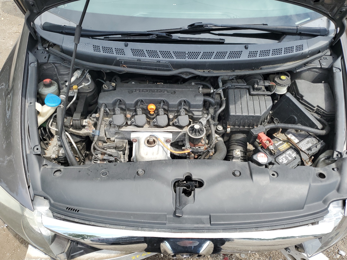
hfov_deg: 67.3
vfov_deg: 53.1
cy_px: 130
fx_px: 261
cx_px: 174
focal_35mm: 26
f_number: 1.5
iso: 50
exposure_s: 1/1000
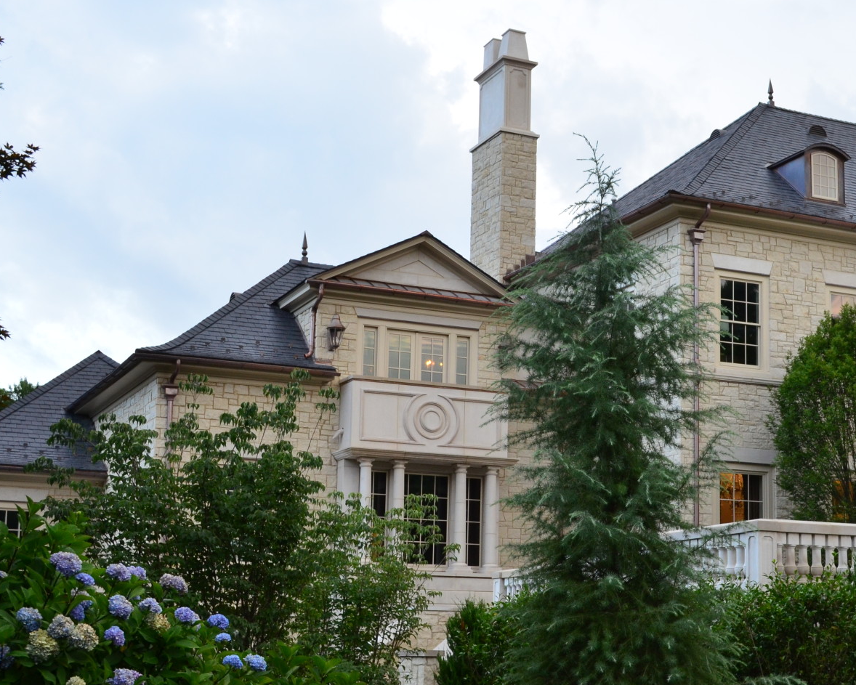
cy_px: 416
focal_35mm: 62
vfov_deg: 24.6
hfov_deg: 30.1
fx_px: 1571
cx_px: 624
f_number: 8
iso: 400
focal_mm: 26
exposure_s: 1/20
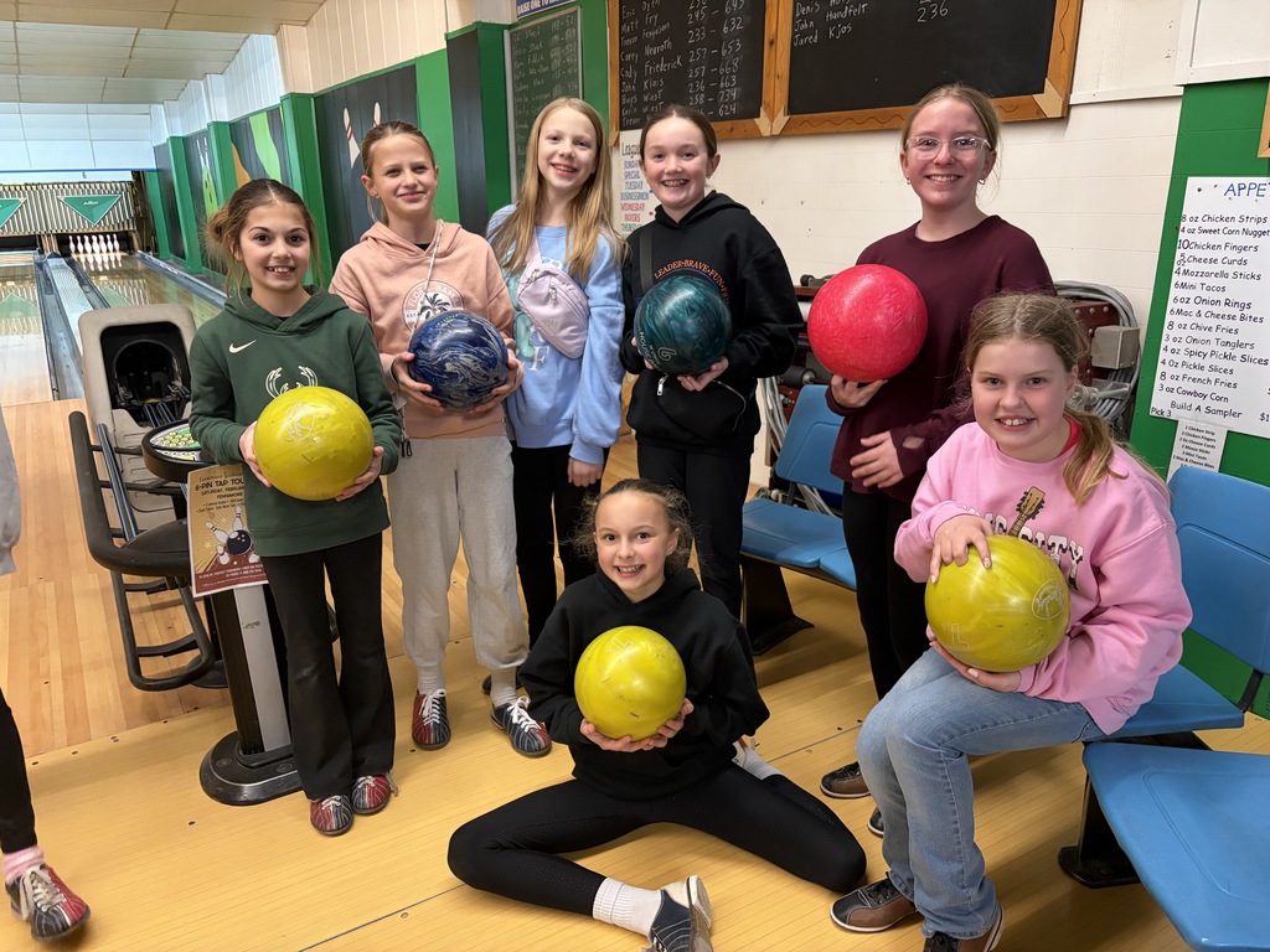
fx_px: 954
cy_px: 476
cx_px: 635
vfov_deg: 53.1
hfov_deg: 67.3
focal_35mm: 26
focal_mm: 5.96
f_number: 1.6
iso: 320
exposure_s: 1/60
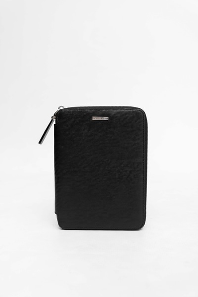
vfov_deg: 50.7
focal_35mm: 38
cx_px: 99
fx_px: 313
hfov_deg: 35.1
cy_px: 148
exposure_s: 1/40
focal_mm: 25.4
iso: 320
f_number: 3.2
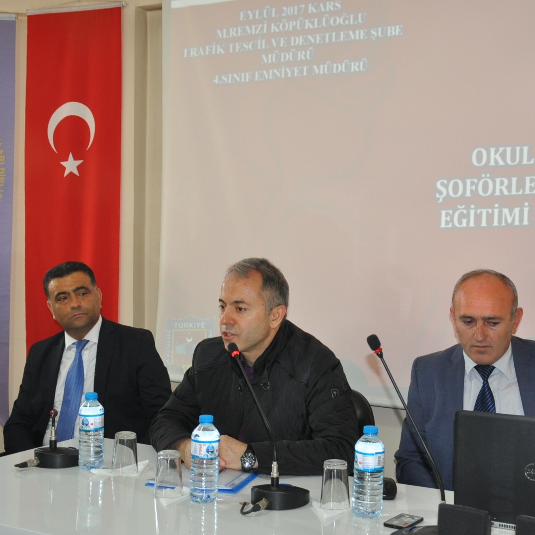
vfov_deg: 33.0
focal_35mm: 52
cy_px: 263
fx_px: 904
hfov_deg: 32.9
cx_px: 311
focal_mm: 25
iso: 800
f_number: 4
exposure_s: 1/60
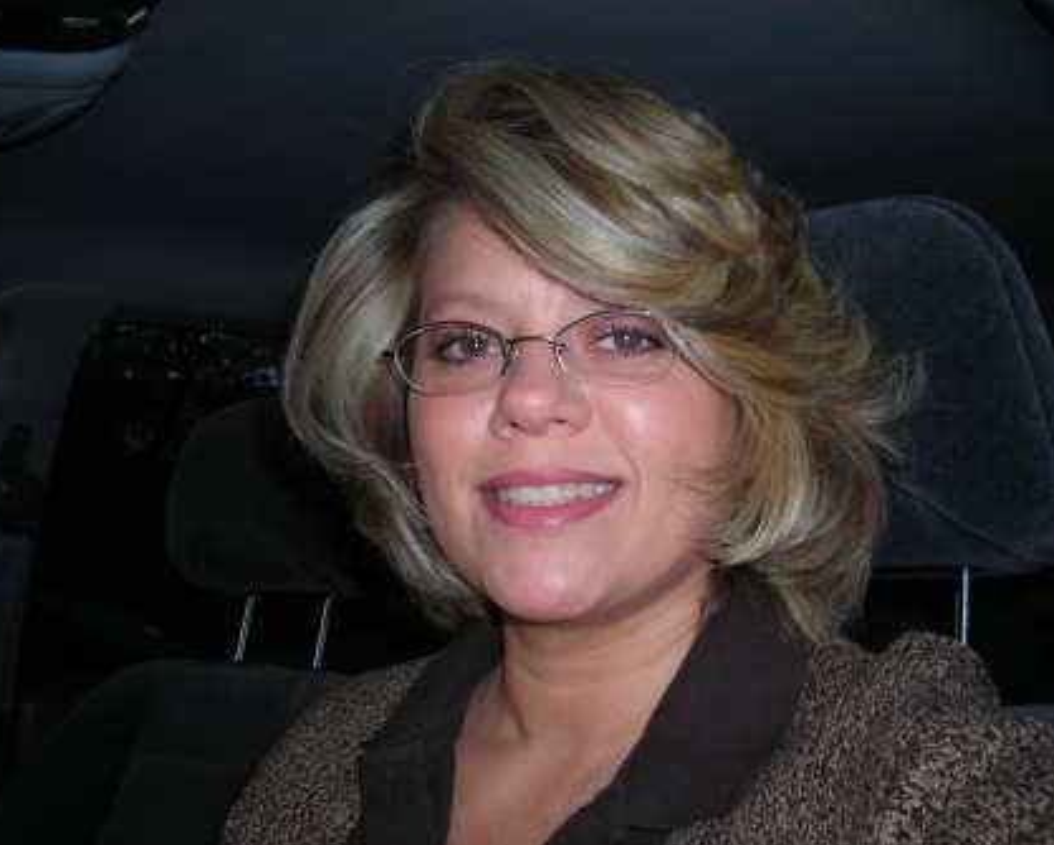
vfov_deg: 37.4
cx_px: 531
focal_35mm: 40
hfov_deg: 45.8
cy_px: 421
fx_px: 1248
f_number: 3.2
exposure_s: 1/60.1
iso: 50
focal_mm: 6.3
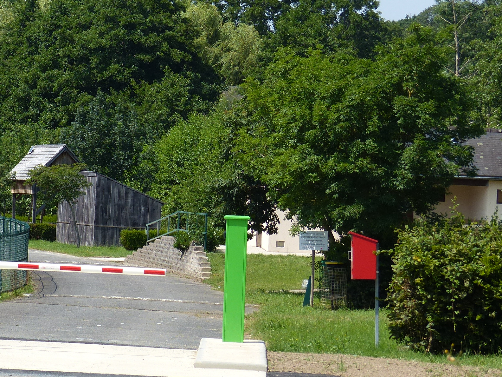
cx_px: 98
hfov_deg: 9.2
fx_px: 3118
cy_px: 136
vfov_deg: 6.9
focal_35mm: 215
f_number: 4
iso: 100
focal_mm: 21.8
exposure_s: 1/800
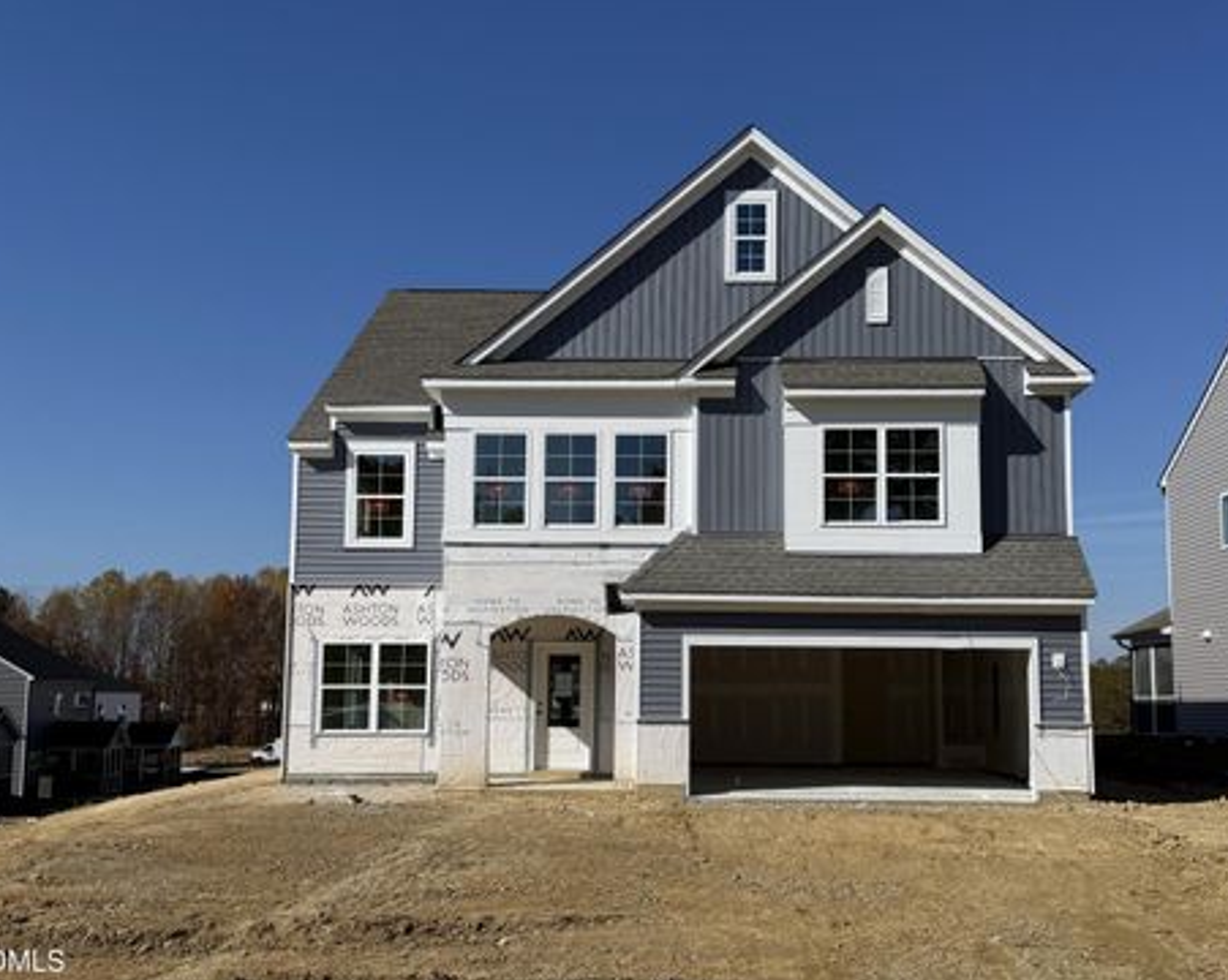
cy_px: 497
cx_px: 664
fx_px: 944
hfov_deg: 66.0
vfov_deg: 54.9
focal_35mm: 26
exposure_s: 1/9091
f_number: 1.78
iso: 80
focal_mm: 6.76
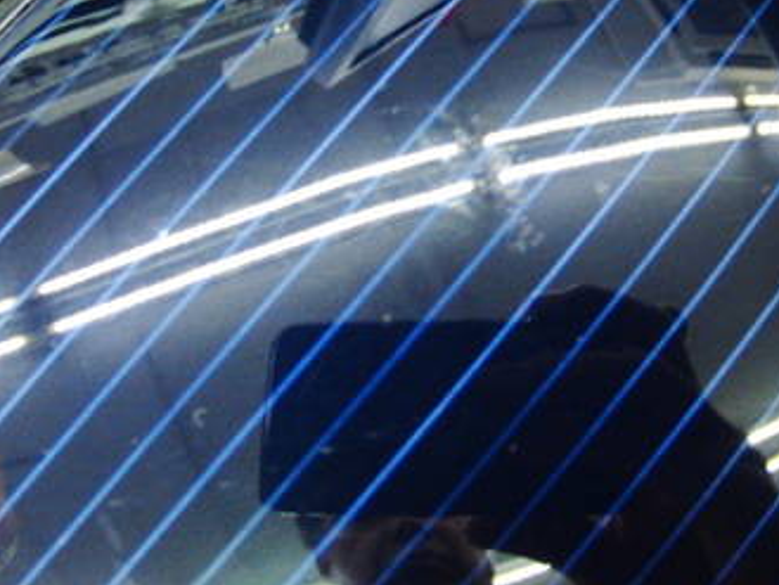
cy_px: 171
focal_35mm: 72
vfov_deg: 20.3
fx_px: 1621
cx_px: 452
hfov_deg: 27.0
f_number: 3.6
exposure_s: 1/15
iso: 400
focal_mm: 6.42
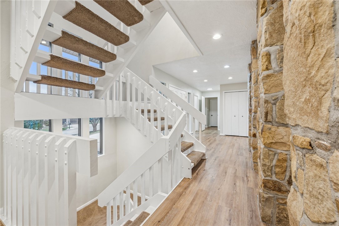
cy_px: 113
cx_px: 170
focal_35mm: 14
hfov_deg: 104.2
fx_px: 132
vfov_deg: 81.2
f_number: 11
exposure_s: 1/2.5
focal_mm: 14
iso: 50
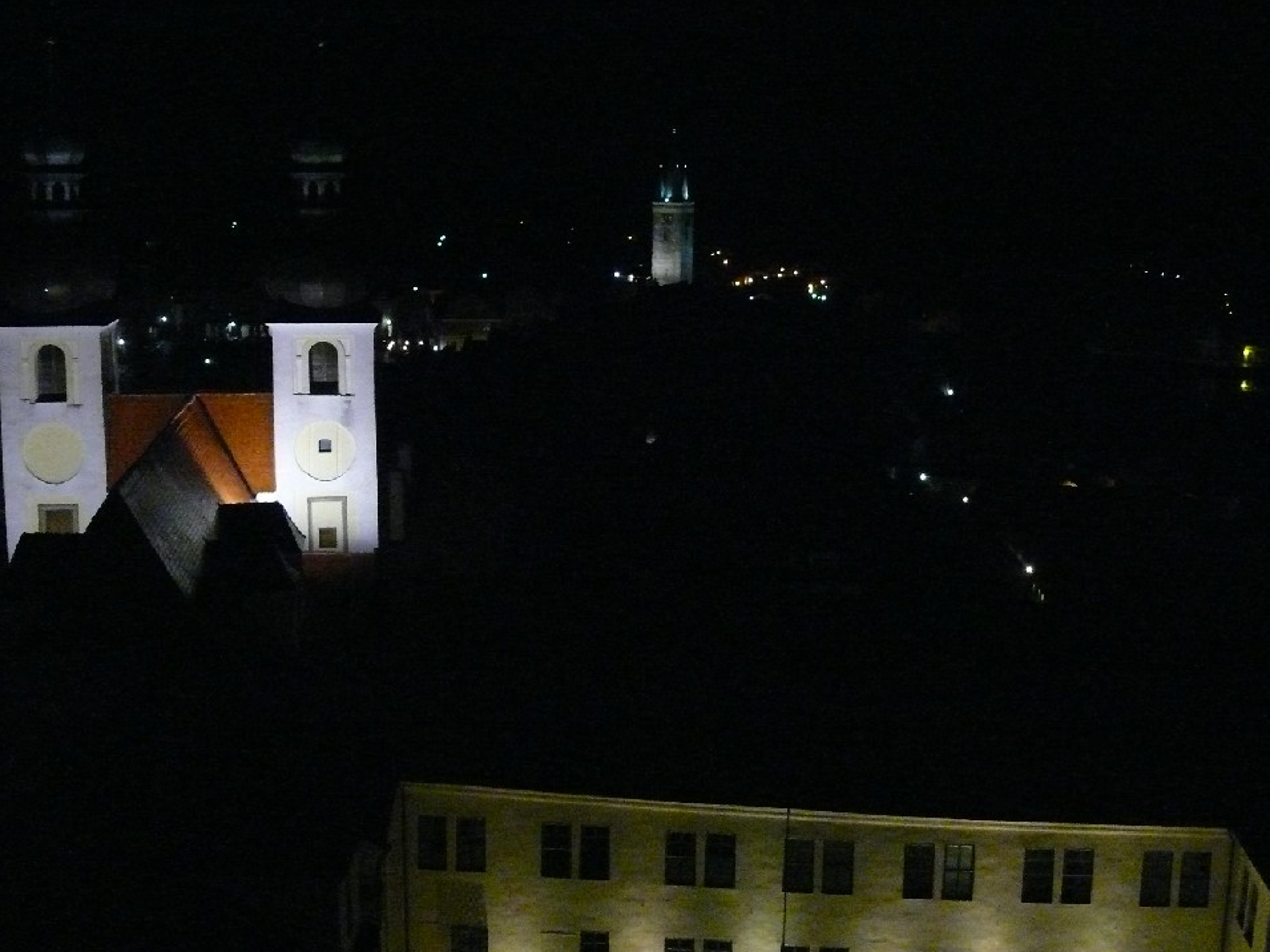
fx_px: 1614
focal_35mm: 44
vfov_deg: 32.9
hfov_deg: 42.9
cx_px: 697
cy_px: 484
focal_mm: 7.4
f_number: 2.8
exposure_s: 1/15
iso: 800
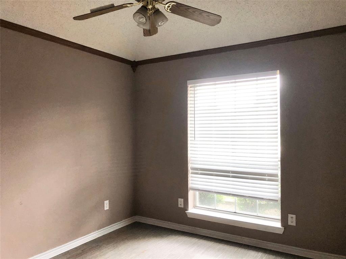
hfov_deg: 63.4
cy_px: 130
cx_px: 173
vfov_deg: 49.7
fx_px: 280
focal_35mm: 28
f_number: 1.8
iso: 50
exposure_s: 1/15
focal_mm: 3.99
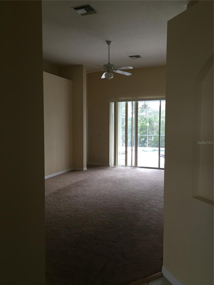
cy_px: 142
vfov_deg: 61.7
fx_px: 239
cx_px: 107
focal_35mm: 29
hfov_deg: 48.2
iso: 40
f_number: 2.2
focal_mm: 4.15
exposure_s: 1/30
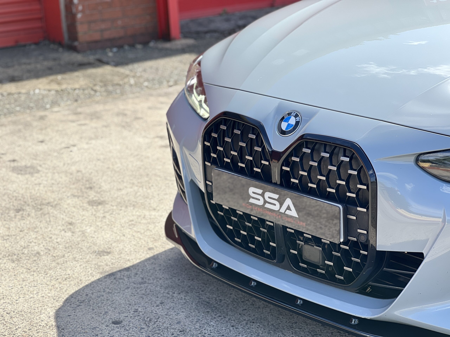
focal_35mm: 77
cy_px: 168
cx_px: 225
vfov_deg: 19.1
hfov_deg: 25.3
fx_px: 1001
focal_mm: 9
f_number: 2.8
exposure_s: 1/121
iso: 40
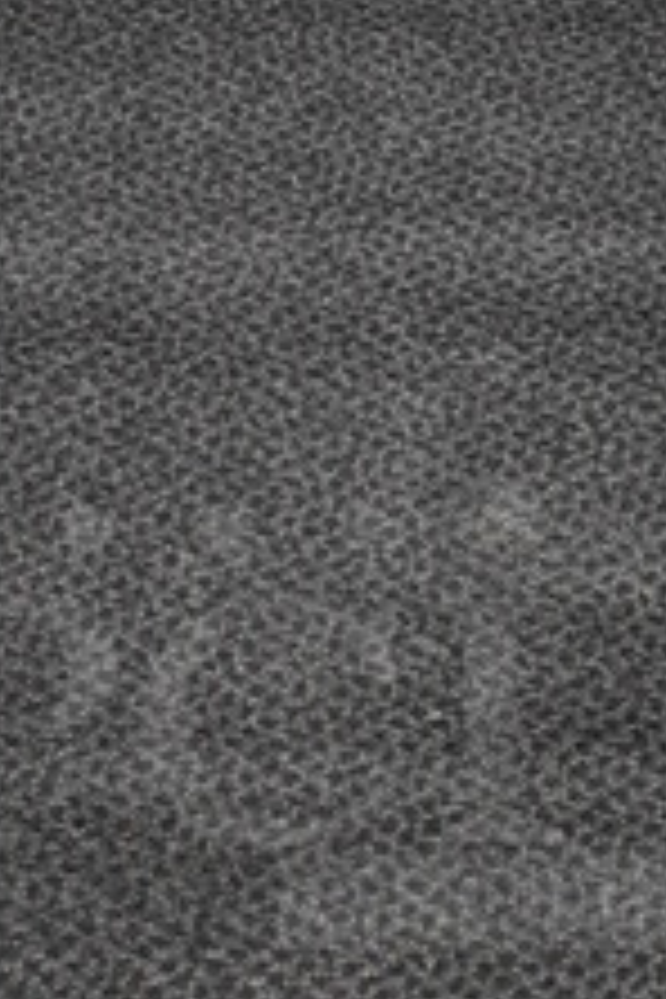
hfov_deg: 12.3
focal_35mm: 111
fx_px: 3080
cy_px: 713
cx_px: 225
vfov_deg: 18.3
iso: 4500
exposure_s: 1/125
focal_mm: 18
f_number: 3.5
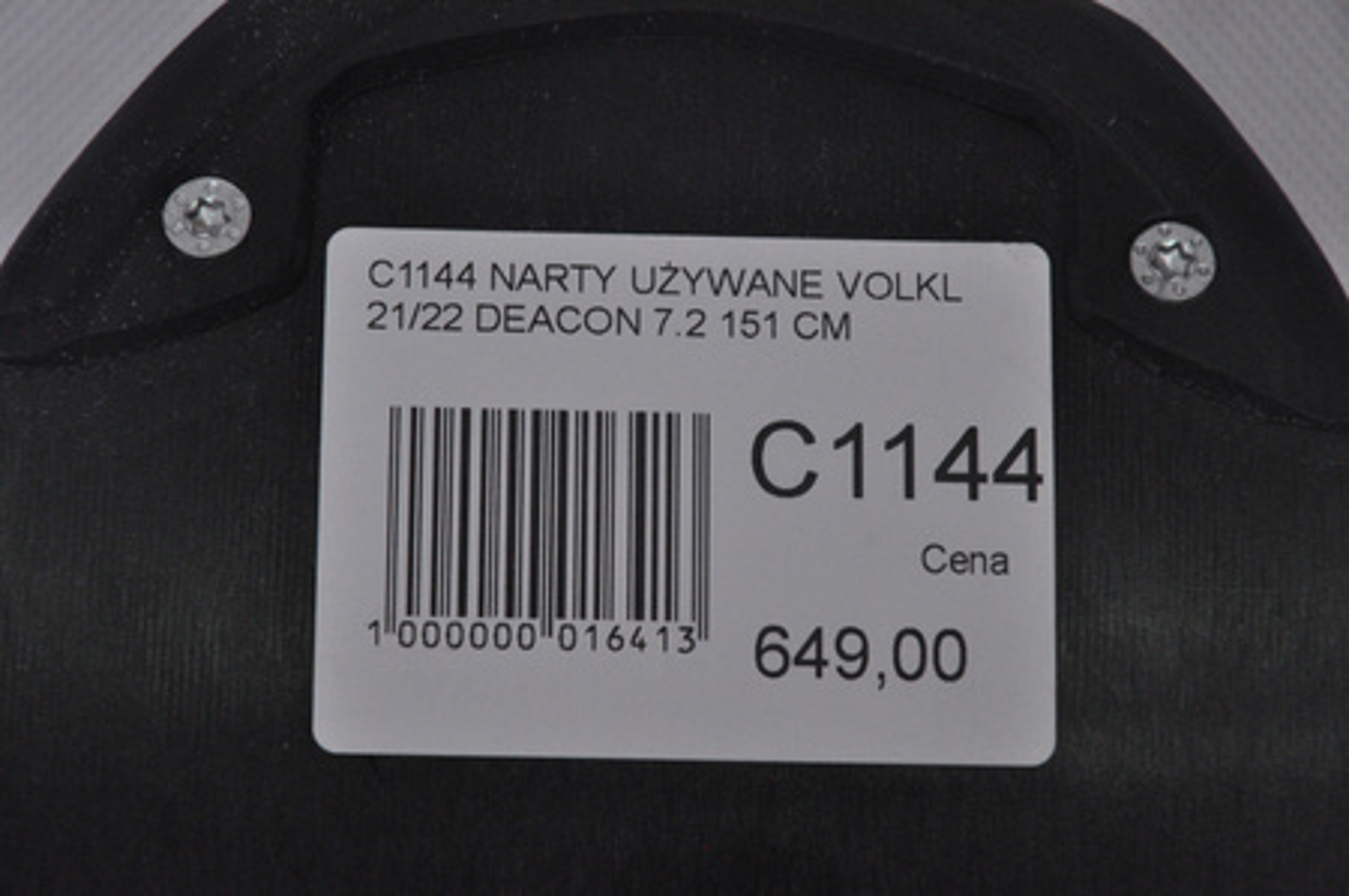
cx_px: 674
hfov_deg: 13.1
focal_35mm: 158
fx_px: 5895
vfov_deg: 8.7
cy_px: 448
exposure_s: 1/125
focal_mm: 105
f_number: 9.5
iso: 3200
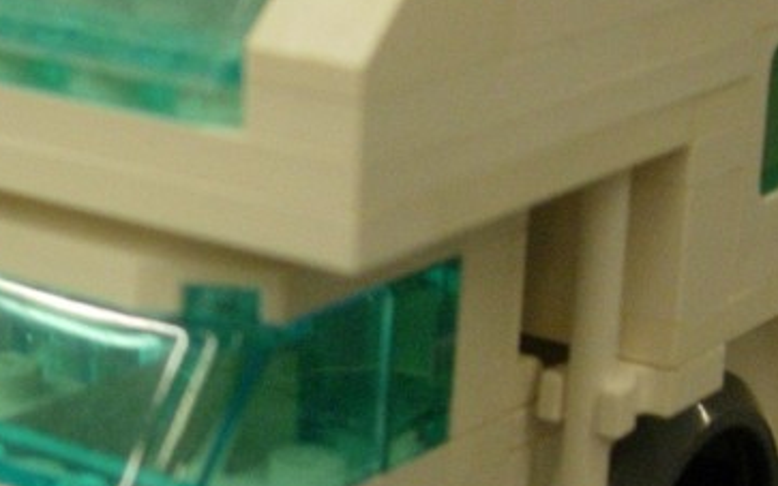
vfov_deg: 9.8
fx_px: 2820
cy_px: 385
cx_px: 259
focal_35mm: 133
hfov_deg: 15.7
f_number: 2.8
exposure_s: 1/18.4
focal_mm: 7.8
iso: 200
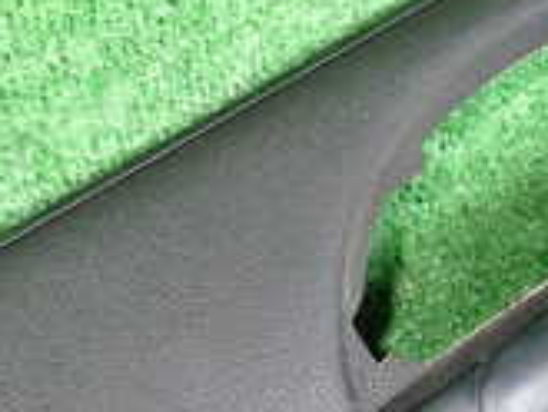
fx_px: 1442
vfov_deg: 16.0
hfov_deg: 20.7
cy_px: 392
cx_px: 568
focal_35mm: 91
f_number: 2
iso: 100
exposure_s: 1/80
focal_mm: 4.5
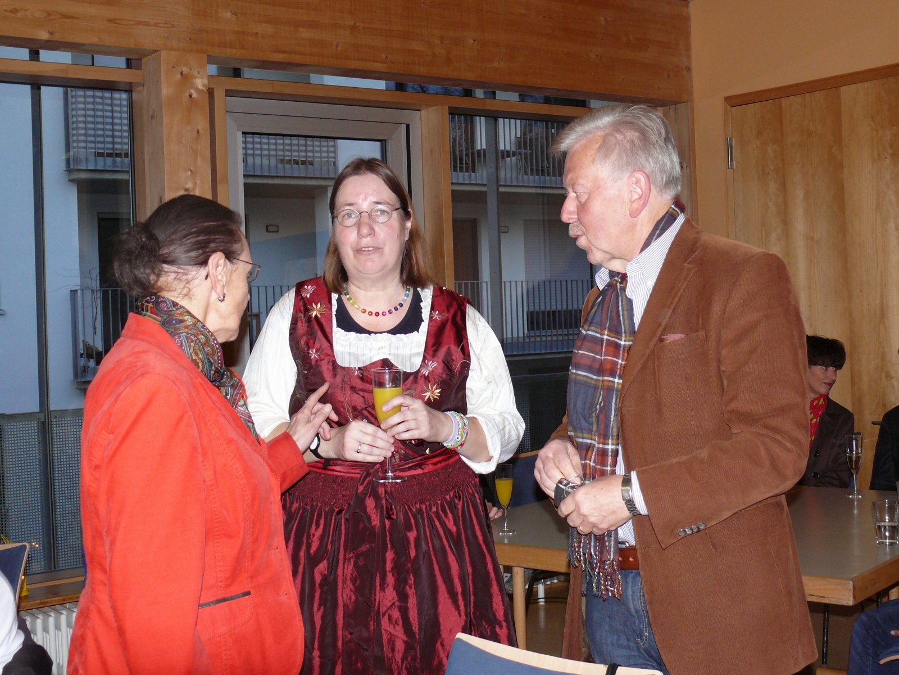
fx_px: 1273
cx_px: 450
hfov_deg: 38.9
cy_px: 338
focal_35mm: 49
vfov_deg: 29.7
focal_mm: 9.5
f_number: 3.2
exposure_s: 1/30
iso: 160
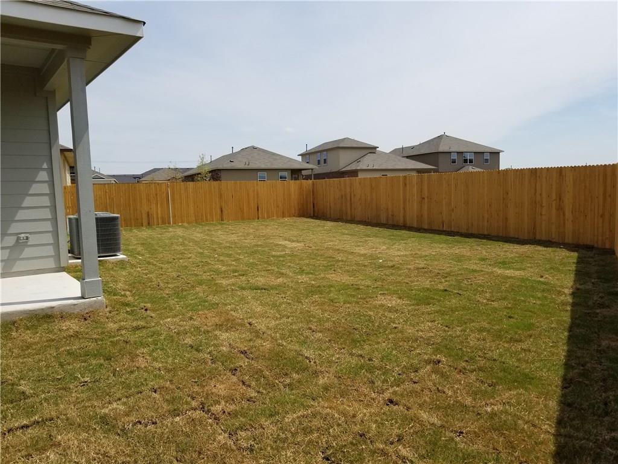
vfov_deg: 53.1
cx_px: 309
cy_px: 232
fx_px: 464
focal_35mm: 26
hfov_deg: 67.3
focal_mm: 4.3
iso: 50
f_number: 1.7
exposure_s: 1/3080
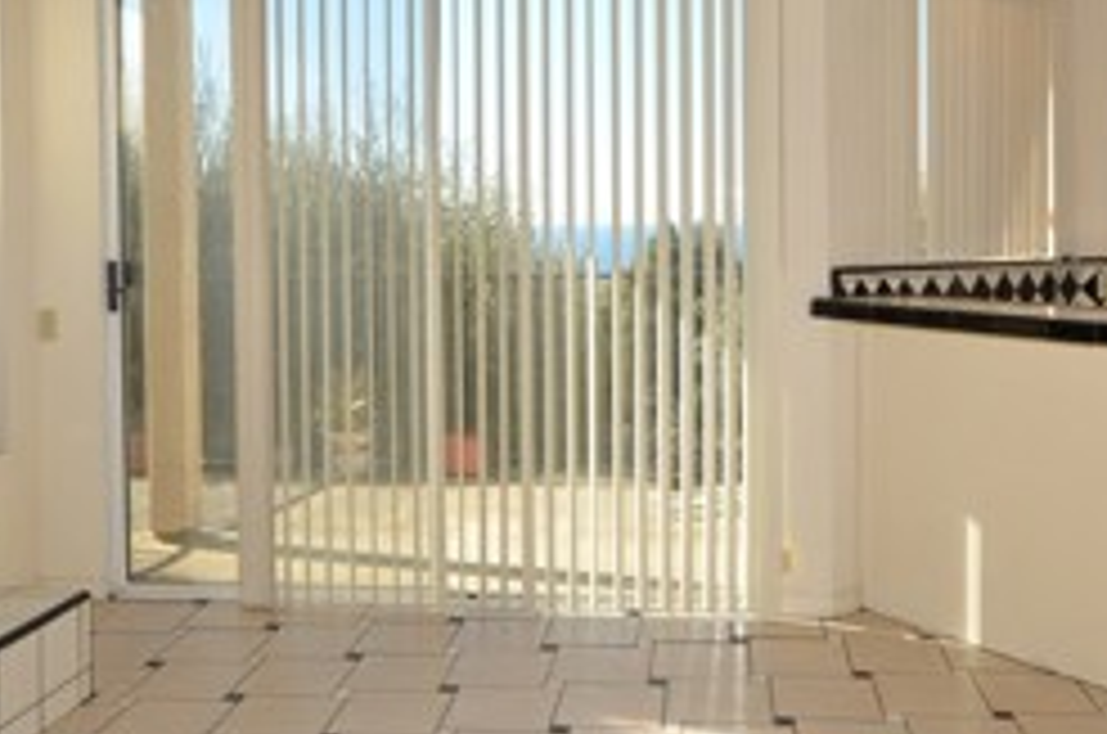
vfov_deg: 34.0
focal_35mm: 39
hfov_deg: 49.6
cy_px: 297
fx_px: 1197
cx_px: 603
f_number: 6.3
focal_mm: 10
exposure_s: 1/160
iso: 100
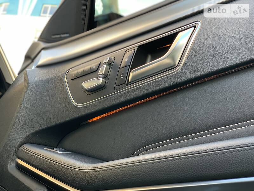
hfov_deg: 36.8
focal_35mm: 52
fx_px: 382
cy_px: 96
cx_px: 127
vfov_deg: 28.0
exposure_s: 1/122
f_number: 2.4
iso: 80
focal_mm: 6
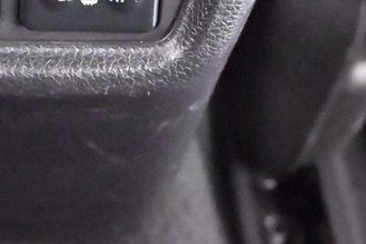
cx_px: -43
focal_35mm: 143
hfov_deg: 14.0
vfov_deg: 9.4
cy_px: -57
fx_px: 1453
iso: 25600
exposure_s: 1/25
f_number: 4.5
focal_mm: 29
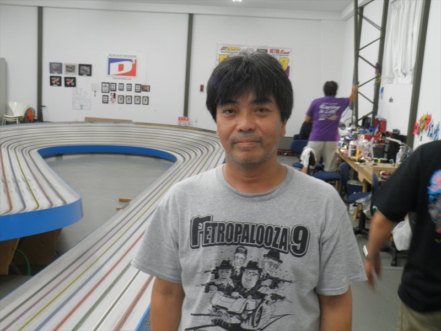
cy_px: 166
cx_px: 220
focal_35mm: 41
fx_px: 522
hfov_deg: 45.8
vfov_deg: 35.1
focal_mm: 7.3
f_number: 3.9
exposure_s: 1/20
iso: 200
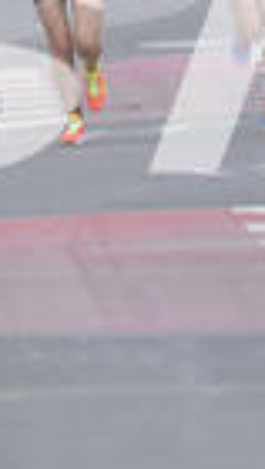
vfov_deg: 2.2
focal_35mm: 959
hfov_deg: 1.3
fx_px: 11951
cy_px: -89
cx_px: -20
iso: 400
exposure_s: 1/2500
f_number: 4
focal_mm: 200
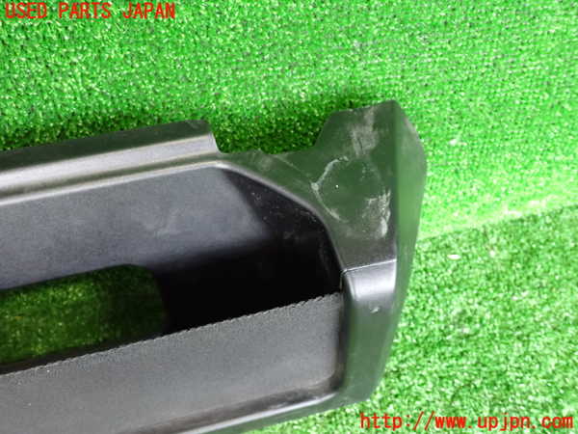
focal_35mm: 32
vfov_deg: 44.2
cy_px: 217
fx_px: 534
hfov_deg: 56.8
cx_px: 289
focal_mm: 5.79
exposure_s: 1/50
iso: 1250
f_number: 2.4
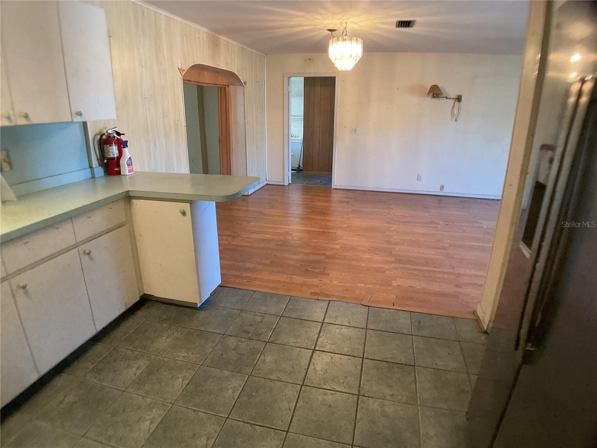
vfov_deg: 48.2
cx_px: 298
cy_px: 224
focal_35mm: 29
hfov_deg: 61.7
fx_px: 500
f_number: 1.8
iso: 200
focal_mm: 3
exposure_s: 1/60
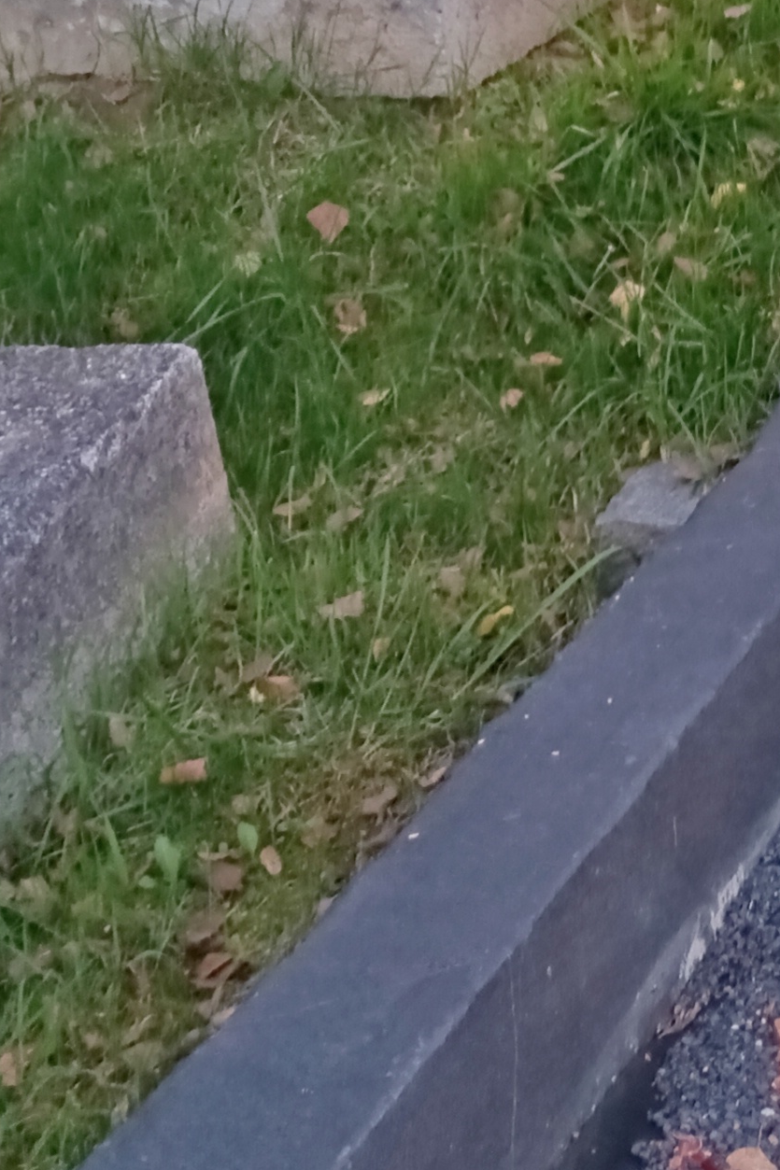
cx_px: 1141
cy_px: 270
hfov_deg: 13.5
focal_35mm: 96
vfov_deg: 21.0
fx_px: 3121
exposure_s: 1/25
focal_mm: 4.71
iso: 500
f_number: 1.7
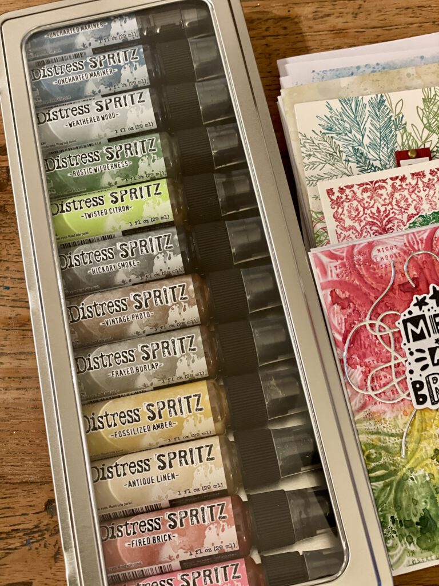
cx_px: 220
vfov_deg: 36.8
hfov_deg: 28.0
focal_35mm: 52
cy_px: 293
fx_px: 879
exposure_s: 1/25
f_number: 2
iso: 400
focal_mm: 6
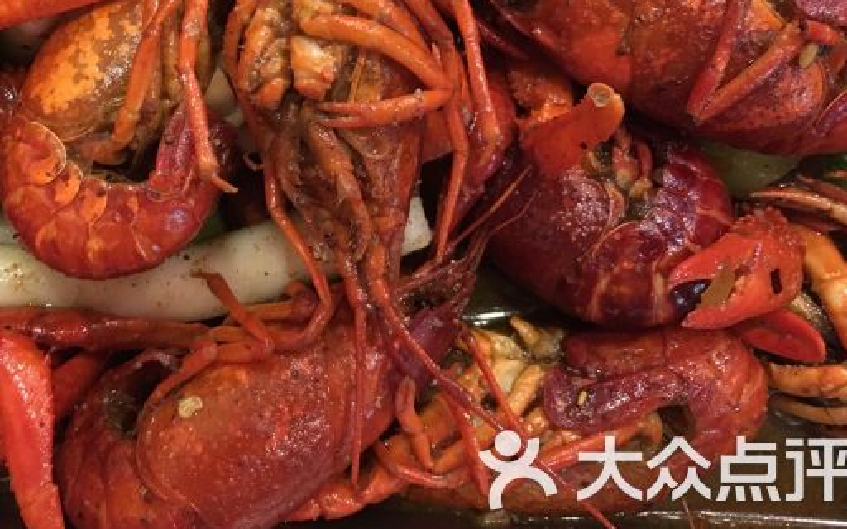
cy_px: 122
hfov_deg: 46.7
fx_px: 970
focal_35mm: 42
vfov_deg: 30.0
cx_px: 314
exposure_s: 1/17
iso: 400
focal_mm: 4.15
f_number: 2.2
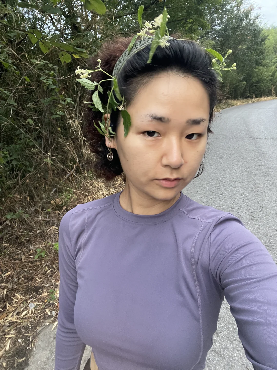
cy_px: 185
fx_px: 245
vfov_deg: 73.9
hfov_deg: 58.9
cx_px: 138
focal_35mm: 23
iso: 160
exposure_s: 1/60
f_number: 2.2
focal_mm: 2.71
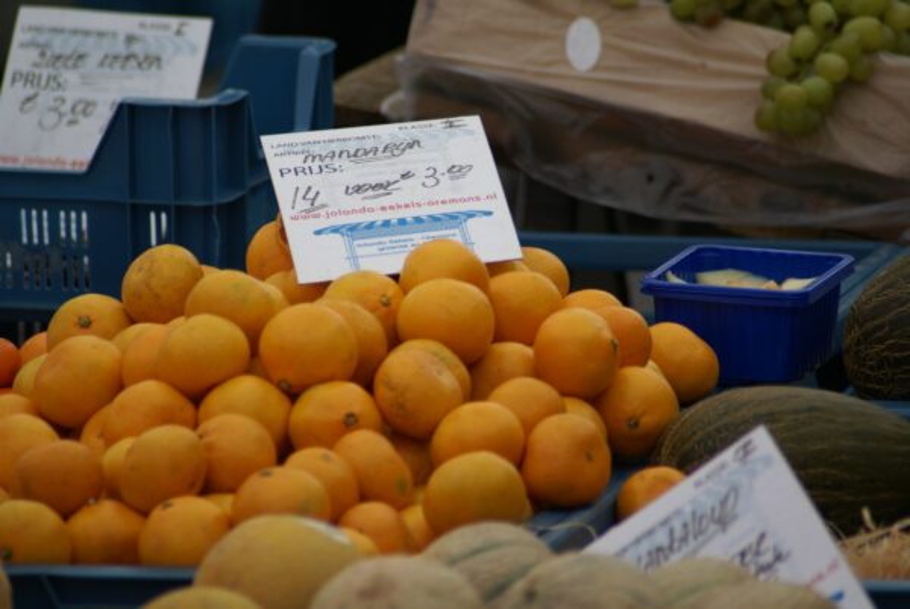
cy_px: 304
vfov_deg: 4.0
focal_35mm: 345
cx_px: 455
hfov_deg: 6.0
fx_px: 8734
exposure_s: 1/400
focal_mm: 230
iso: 160
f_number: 5
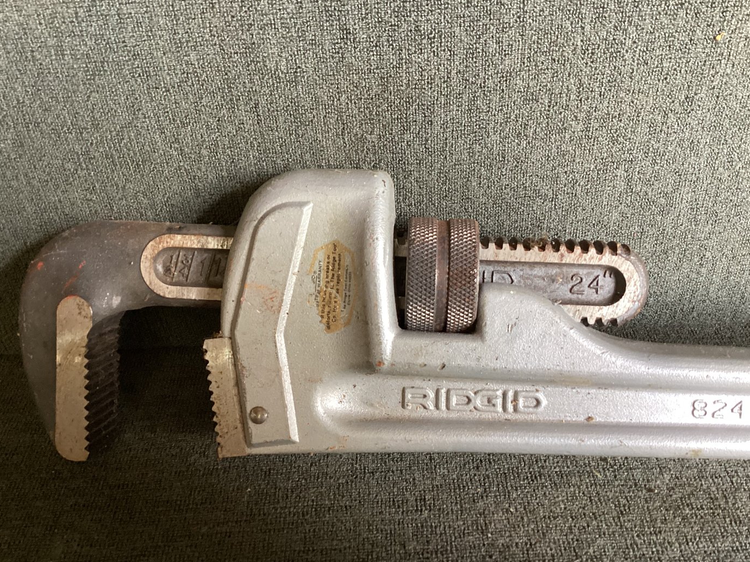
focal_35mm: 34
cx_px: 373
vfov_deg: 41.8
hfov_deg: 54.0
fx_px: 737
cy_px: 288
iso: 250
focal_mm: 3.3
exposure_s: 1/50
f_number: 2.4
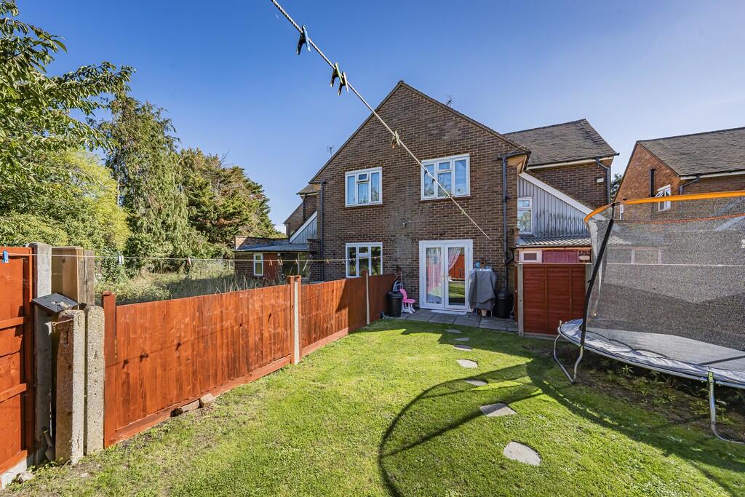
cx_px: 372
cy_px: 248
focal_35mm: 13
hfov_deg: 108.3
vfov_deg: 85.4
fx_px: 269
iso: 320
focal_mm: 13
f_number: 9
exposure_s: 1/500
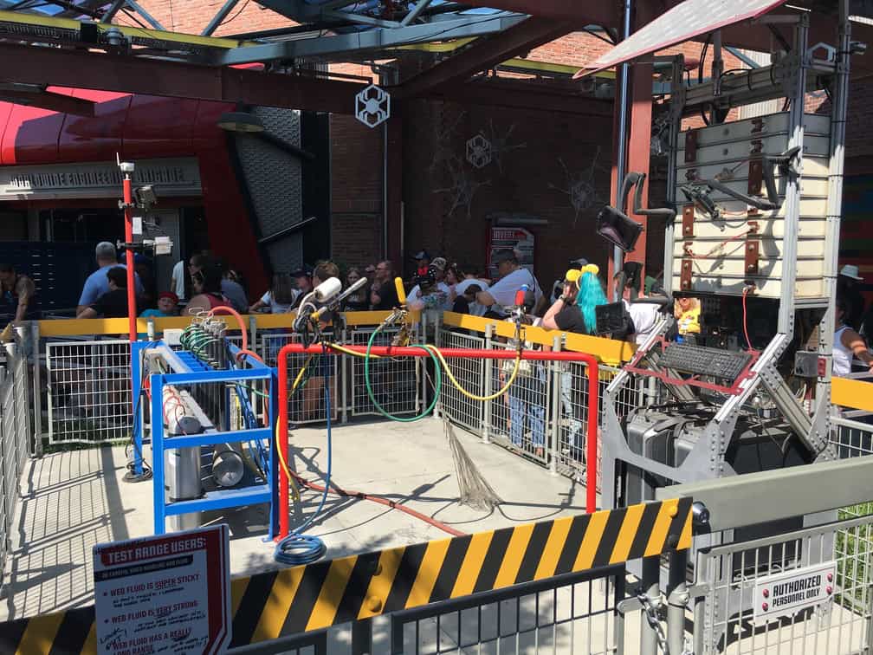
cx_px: 436
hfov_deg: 61.7
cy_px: 328
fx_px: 731
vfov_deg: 48.2
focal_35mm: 29
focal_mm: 4.2
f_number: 2.2
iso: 25
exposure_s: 1/1166
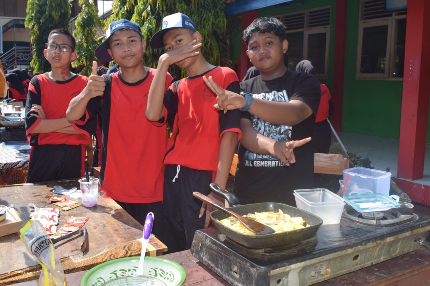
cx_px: 215
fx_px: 412
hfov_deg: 55.1
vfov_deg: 38.4
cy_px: 143
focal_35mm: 34
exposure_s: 1/200
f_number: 9
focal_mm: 23
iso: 100
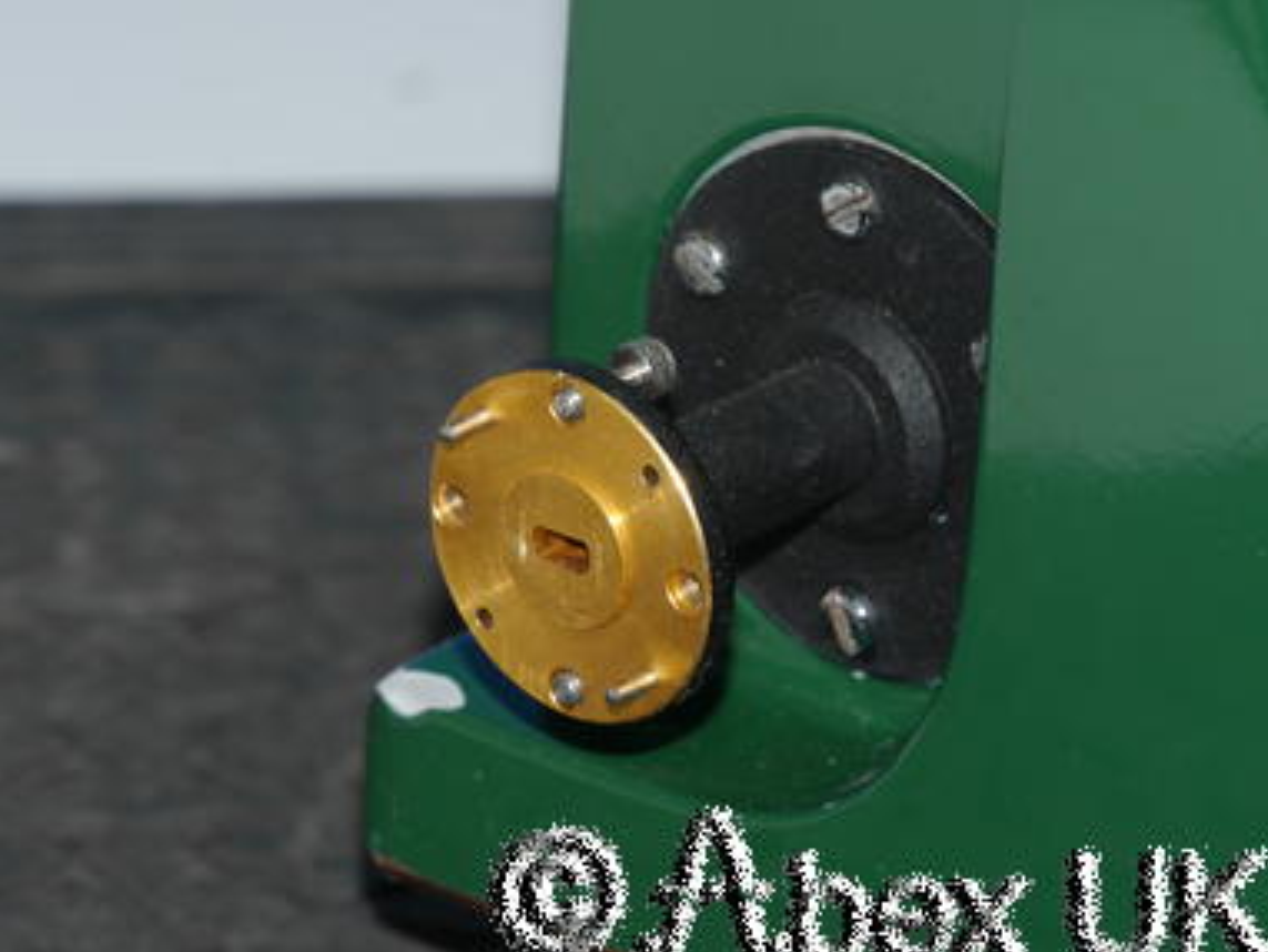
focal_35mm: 294
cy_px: 496
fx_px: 10773
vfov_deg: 5.1
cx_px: 632
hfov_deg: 6.7
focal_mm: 140
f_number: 11
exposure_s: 1/60
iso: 400
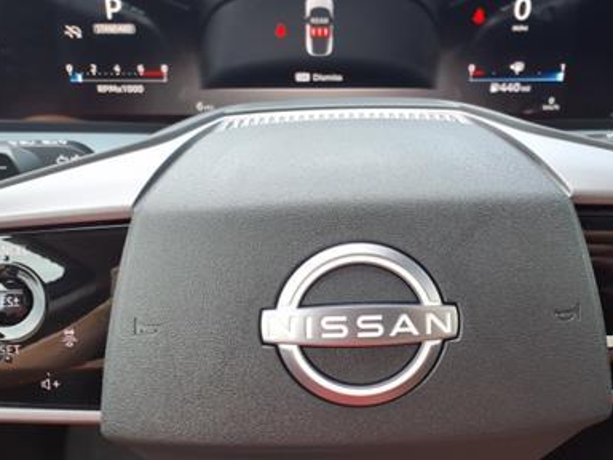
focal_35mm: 45
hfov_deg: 42.1
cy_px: 204
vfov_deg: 32.2
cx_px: 326
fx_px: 797
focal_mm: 3.58
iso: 50
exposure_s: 1/120
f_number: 1.9
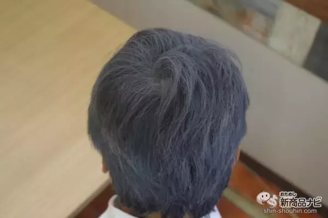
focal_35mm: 64
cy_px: 109
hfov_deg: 31.5
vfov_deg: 21.2
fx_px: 582
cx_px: 164
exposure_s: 1/80
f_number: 4.5
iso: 1600
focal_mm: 42.5
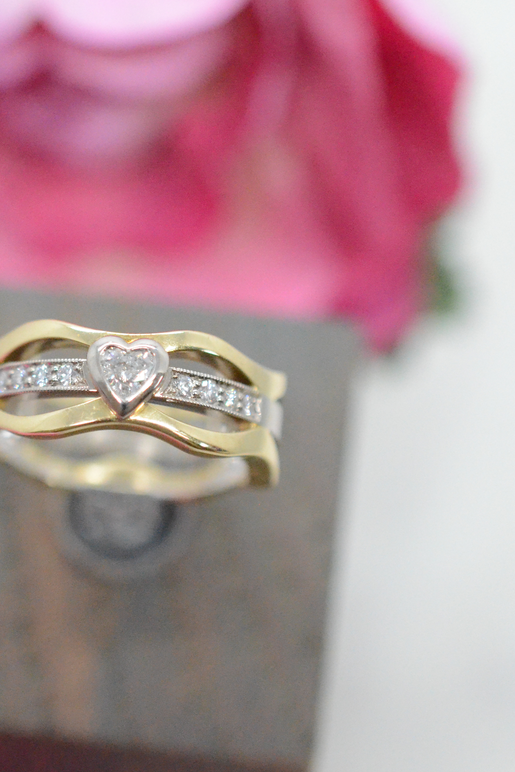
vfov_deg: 22.4
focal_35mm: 91
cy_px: 384
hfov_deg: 14.9
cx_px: 99
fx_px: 1953
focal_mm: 40
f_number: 4
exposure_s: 1/3200
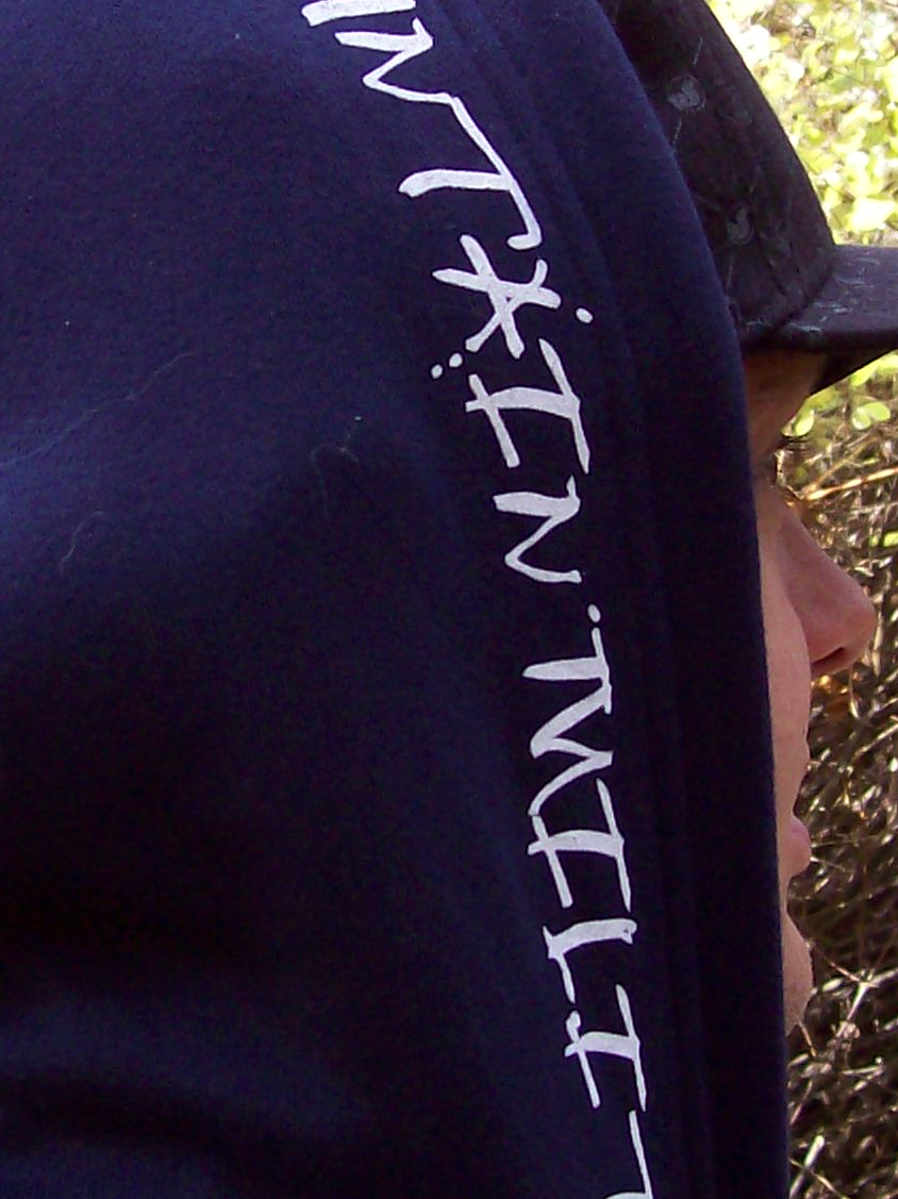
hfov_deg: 16.2
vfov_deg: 21.5
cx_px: 344
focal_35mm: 91
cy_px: 476
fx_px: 3151
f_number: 2.7
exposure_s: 1/319
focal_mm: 6
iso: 80
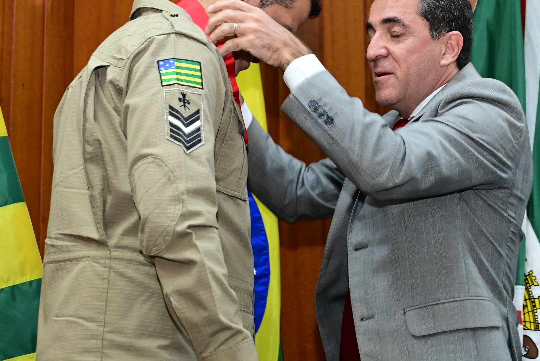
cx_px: 279
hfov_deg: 21.0
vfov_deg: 14.1
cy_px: 135
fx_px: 1456
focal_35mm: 97
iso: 4000
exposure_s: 1/125
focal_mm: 45
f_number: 4.5
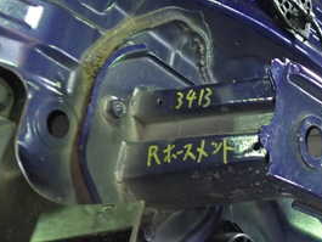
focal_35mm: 68
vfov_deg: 21.6
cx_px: 335
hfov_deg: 26.7
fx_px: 633
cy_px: 156
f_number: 2.3
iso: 400
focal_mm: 5.4
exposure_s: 1/30
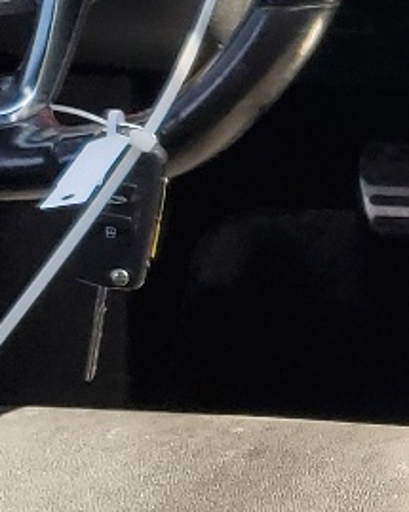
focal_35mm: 151
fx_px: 2286
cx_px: 818
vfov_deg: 12.8
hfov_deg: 9.5
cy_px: 329
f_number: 1.5
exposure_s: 1/333
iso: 50
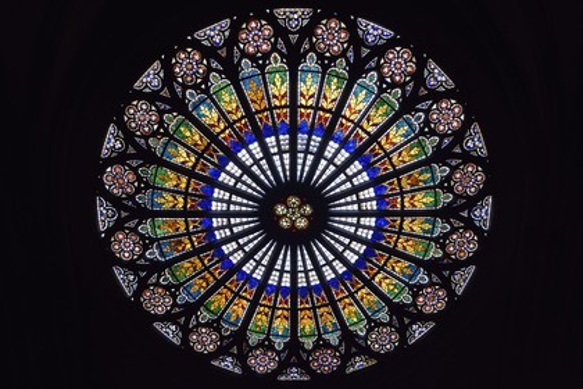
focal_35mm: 32
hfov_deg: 58.7
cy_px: 194
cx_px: 292
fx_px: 518
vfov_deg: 41.1
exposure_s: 1/25
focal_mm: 32
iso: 800
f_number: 8
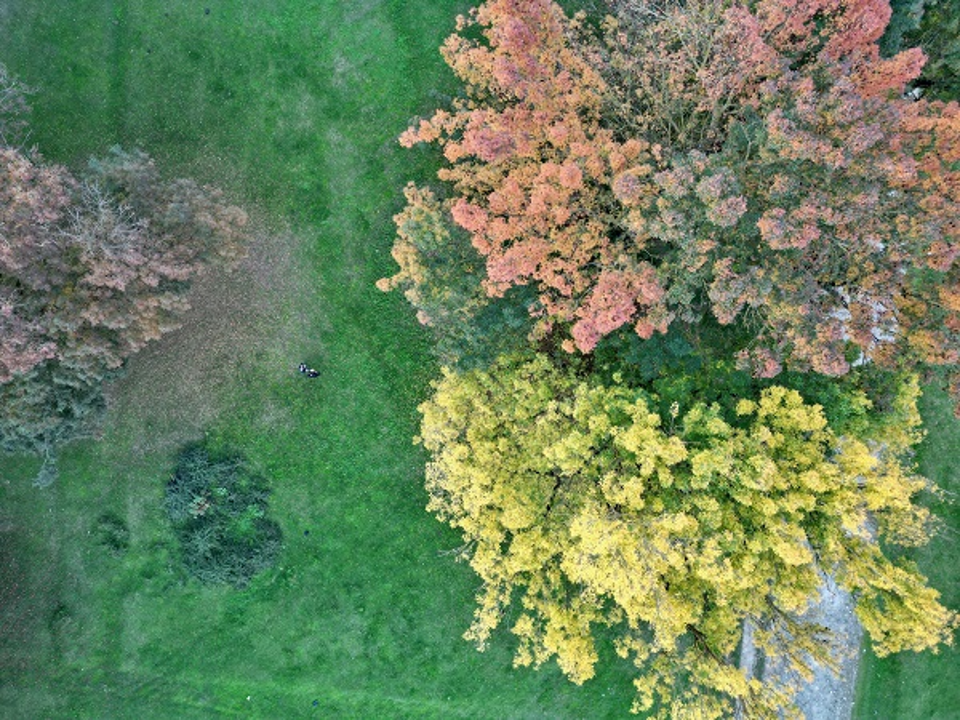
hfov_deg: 71.6
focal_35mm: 24
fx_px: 666
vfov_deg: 56.8
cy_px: 360
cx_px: 480
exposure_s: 1/15
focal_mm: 6.72
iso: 120
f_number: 1.7
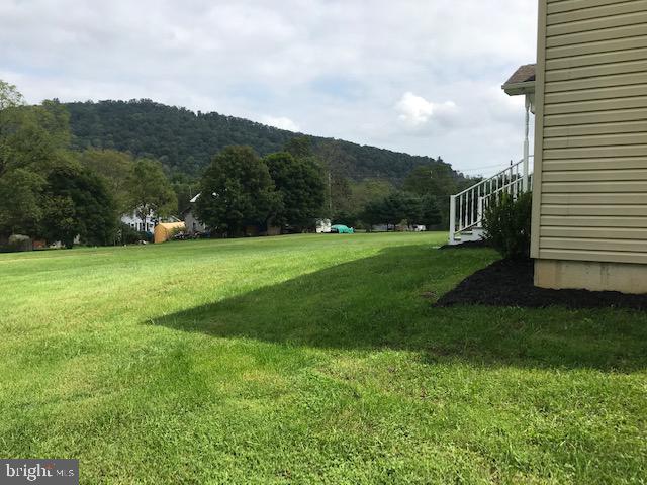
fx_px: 523
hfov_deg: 63.4
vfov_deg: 49.7
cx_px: 324
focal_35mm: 28
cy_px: 242
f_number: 1.8
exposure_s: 1/2591
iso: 20
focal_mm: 3.99
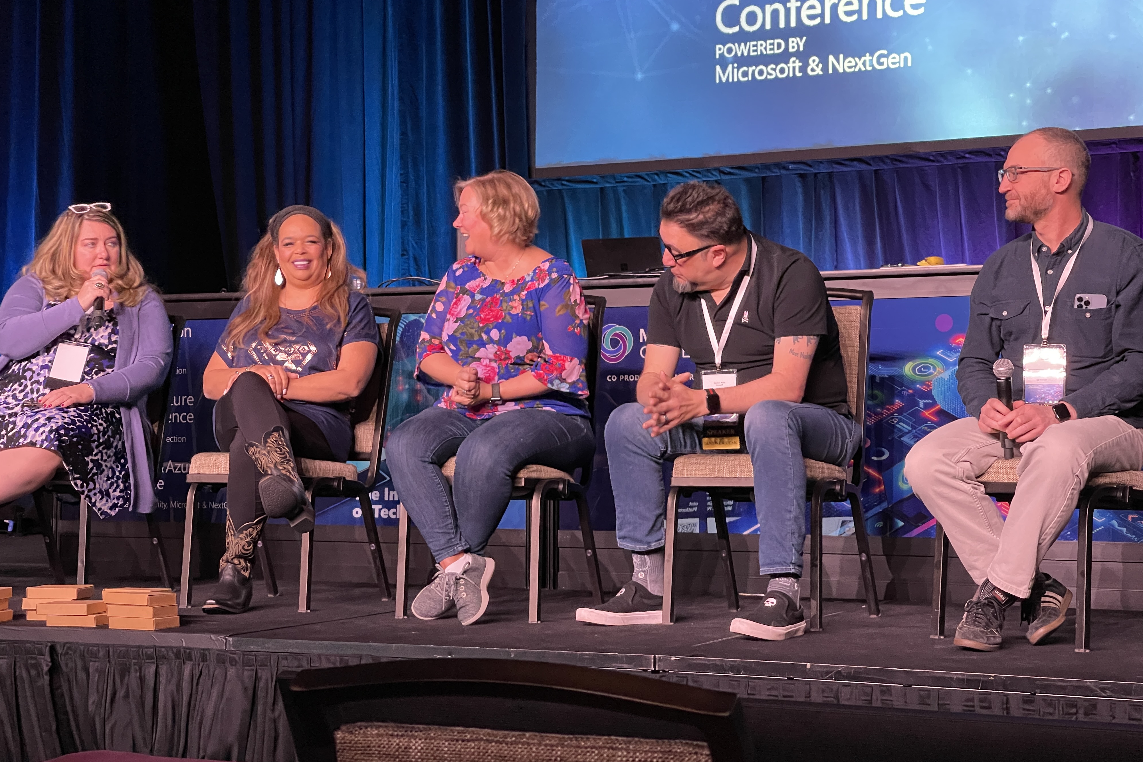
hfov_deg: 30.1
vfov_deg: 20.3
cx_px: 572
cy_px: 415
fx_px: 2127
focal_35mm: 67
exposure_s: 1/36
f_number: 2.2
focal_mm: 7.5
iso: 640
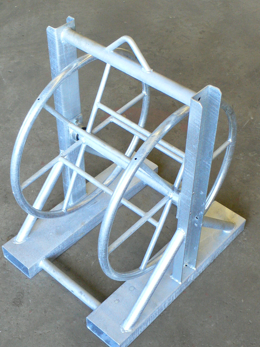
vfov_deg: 34.9
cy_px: 183
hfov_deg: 26.6
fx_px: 551
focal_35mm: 55
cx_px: 125
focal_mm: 6.7
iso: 160
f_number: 2.8
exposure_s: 1/30
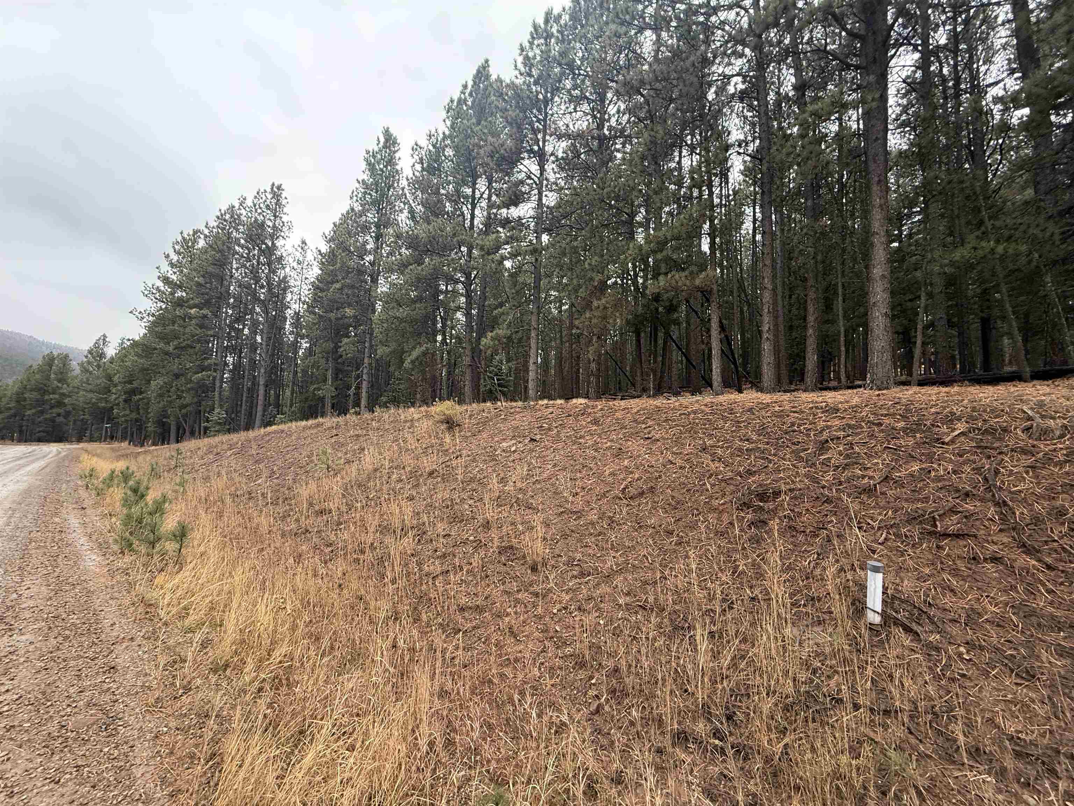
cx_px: 537
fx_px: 434
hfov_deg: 102.1
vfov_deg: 85.7
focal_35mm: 14
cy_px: 403
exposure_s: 1/99
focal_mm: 2.22
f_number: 2.2
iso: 160
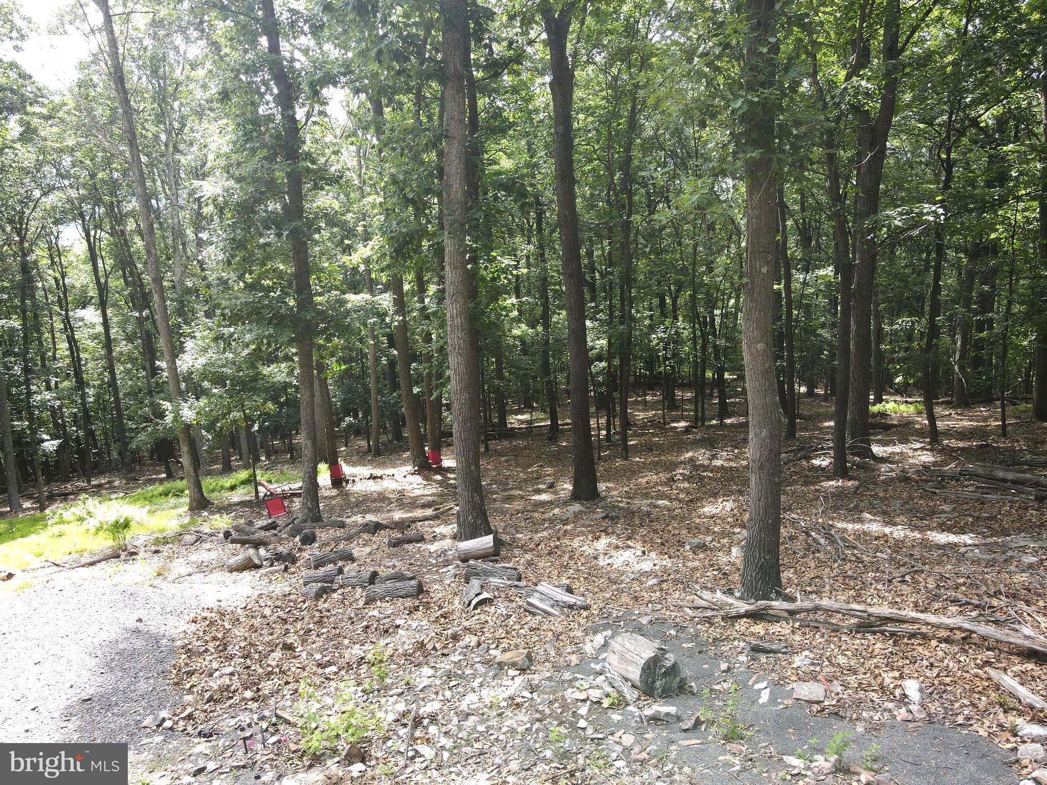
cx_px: 524
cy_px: 392
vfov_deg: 56.8
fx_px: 726
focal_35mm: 24
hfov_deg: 71.6
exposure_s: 1/80
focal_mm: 4.5
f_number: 2.8
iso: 100
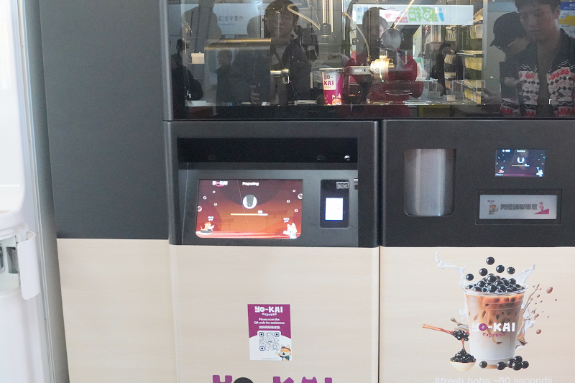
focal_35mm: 42
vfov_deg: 31.8
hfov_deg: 46.1
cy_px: 167
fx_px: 671
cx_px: 349
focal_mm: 28
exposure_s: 1/160
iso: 12800
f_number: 4
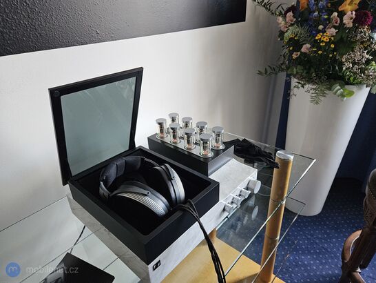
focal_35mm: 23
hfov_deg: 73.9
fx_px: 250
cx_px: 188
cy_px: 142
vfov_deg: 58.9
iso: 640
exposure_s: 1/200
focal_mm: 5.4
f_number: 1.8
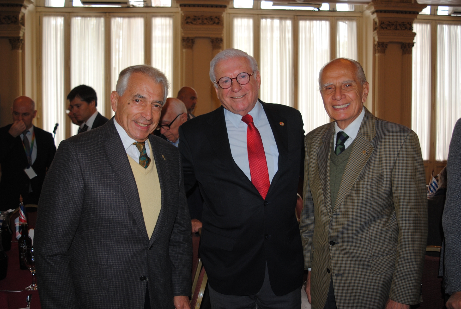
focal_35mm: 36
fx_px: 462
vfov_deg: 37.0
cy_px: 154
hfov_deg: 53.1
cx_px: 230
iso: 200
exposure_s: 1/60
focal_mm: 24
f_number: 4
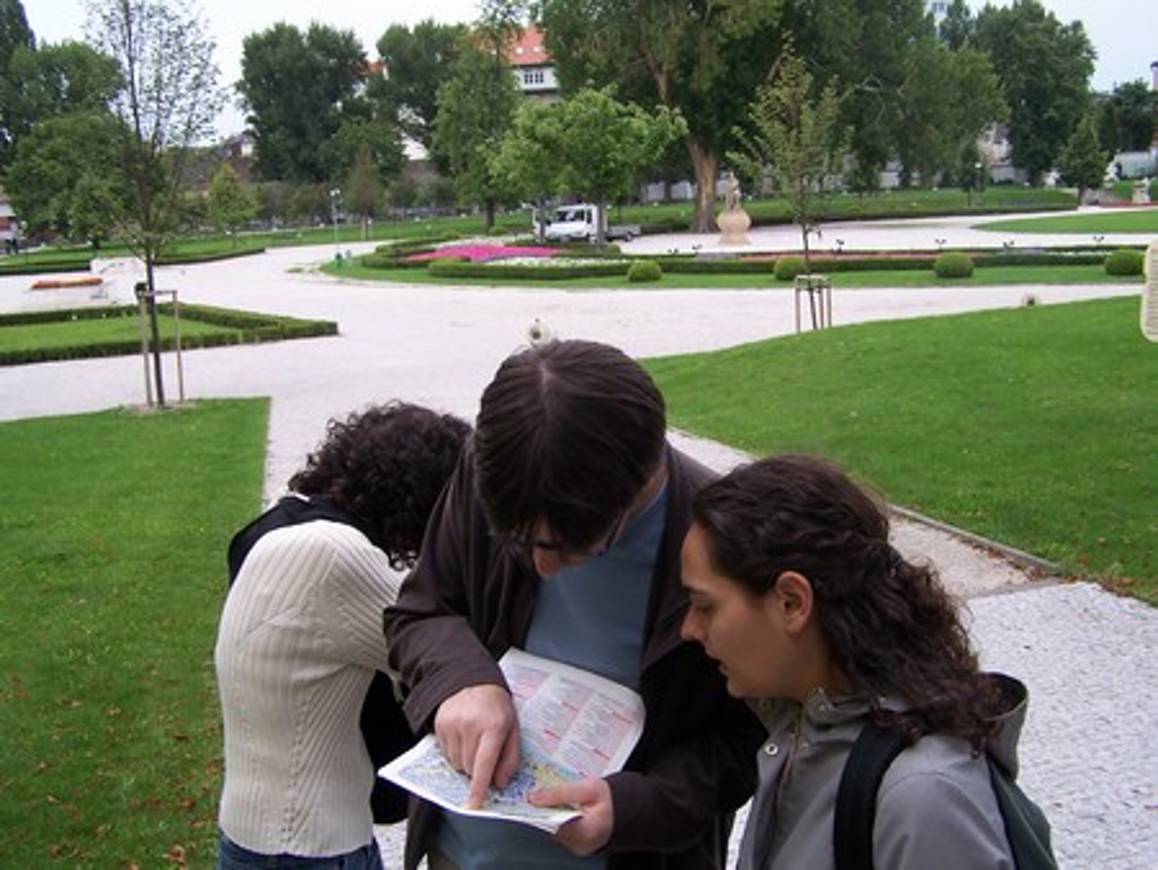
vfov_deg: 37.8
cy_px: 435
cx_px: 579
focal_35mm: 38
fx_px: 1272
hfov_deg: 49.0
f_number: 2.8
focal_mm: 6.3
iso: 80
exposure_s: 1/320
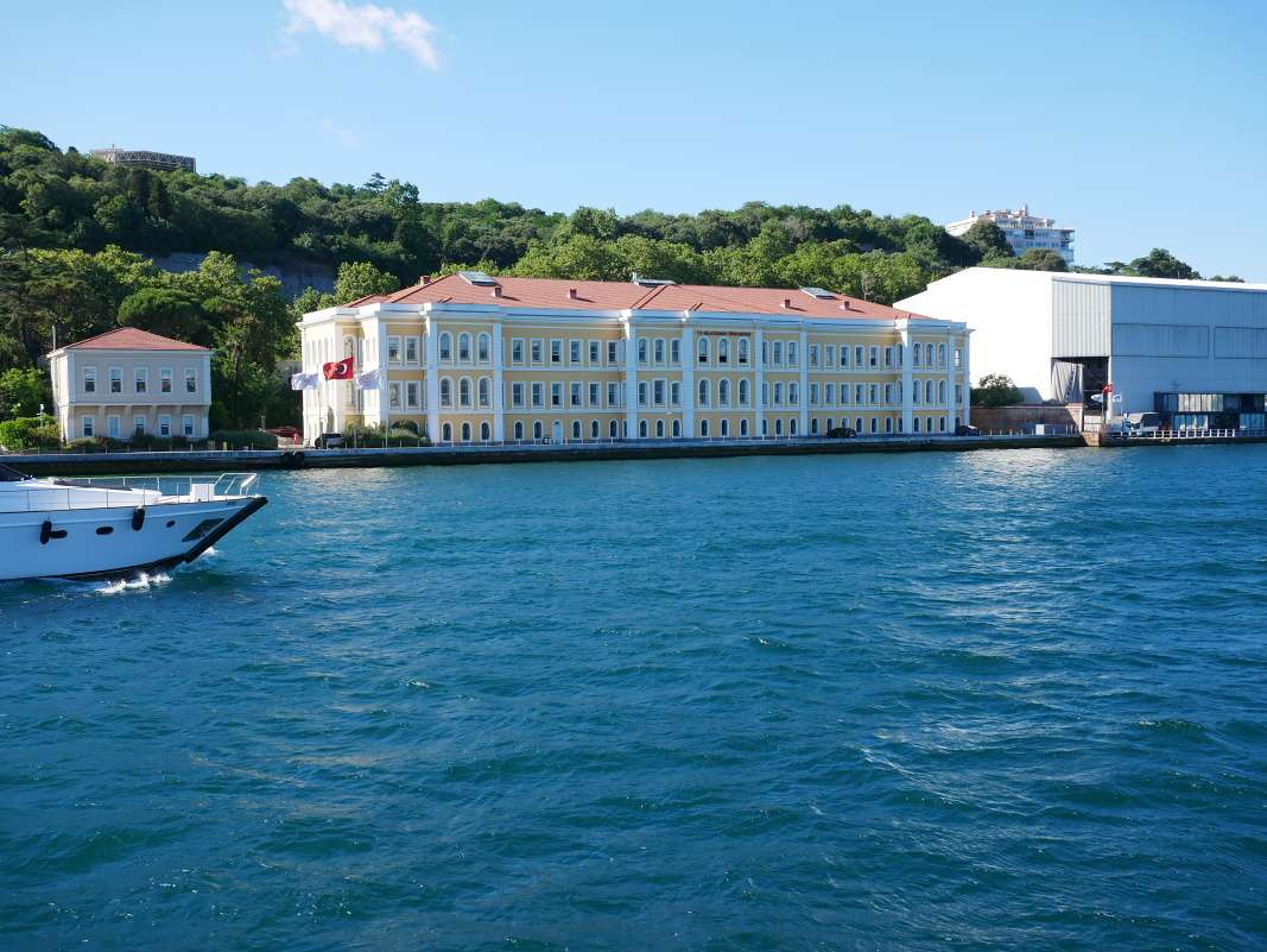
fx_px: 1318
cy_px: 476
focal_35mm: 36
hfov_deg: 51.3
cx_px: 634
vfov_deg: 39.7
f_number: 7.1
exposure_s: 1/320
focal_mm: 18
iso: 200
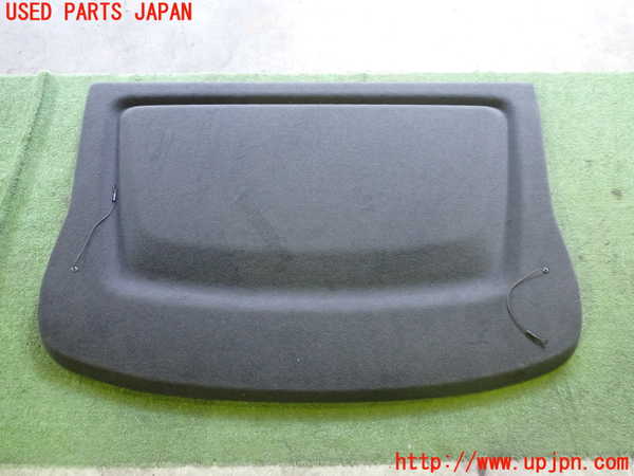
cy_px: 238
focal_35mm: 30
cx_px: 317
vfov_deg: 46.8
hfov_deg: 60.0
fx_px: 549
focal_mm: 5.4
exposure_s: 1/30
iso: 640
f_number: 2.3
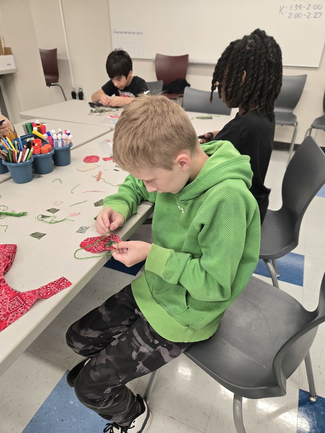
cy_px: 216
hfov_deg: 58.9
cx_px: 162
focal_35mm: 23
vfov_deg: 73.9
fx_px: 288
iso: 250
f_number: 1.8
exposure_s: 1/180
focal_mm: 5.4
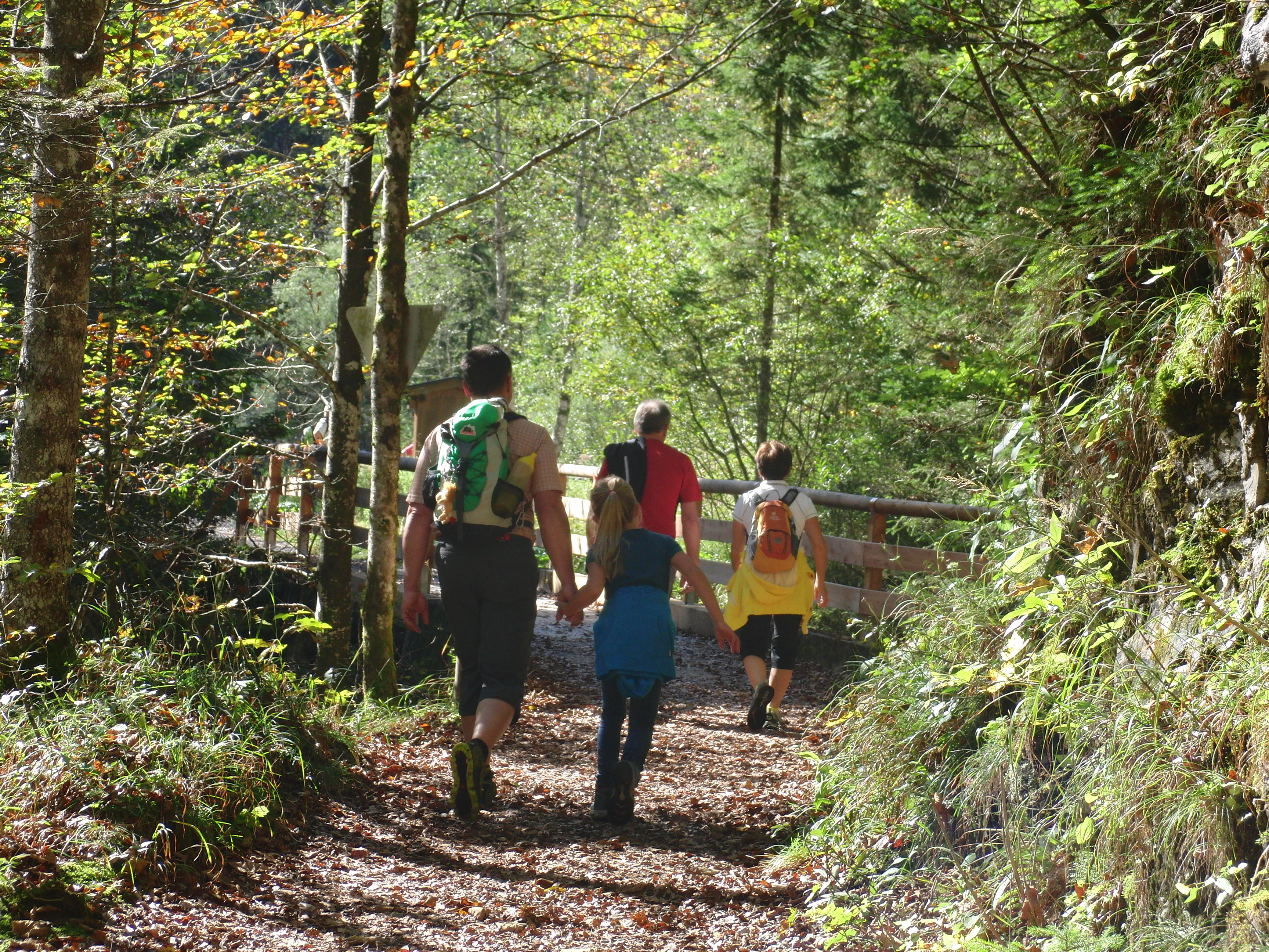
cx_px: 634
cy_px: 476
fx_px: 4179
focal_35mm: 114
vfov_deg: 13.0
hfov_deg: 17.3
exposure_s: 1/160
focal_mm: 19.8
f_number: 4.2
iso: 100
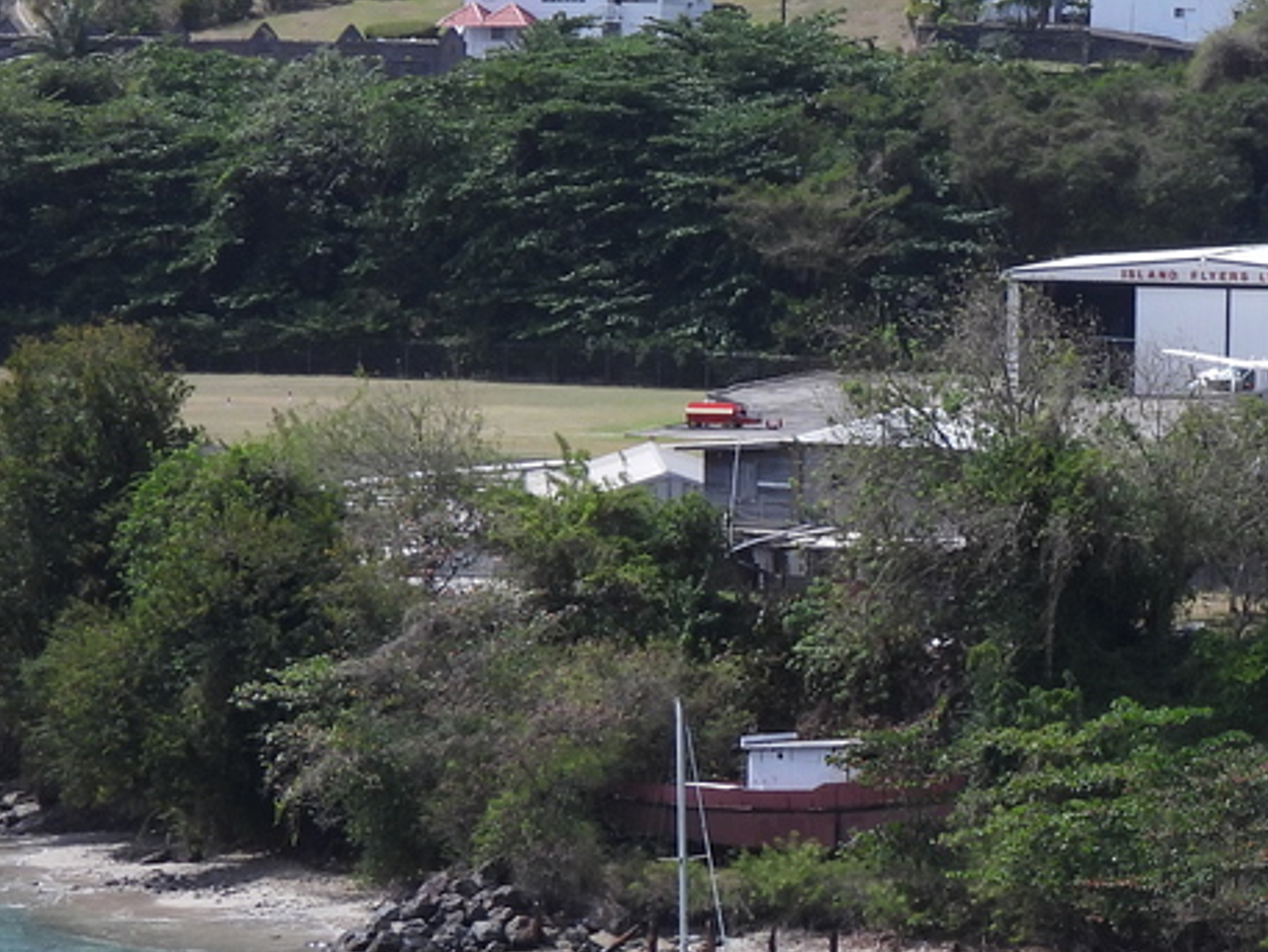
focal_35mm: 322
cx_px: 1770
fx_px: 11798
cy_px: 241
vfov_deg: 4.6
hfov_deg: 6.1
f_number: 4
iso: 100
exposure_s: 1/1000
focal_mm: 20.5
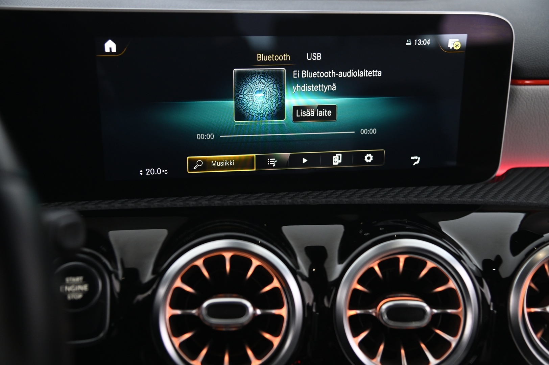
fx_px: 701
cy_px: 182
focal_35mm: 46
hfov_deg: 42.8
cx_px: 274
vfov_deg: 29.2
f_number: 4
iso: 2000
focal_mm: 46
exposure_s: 1/25
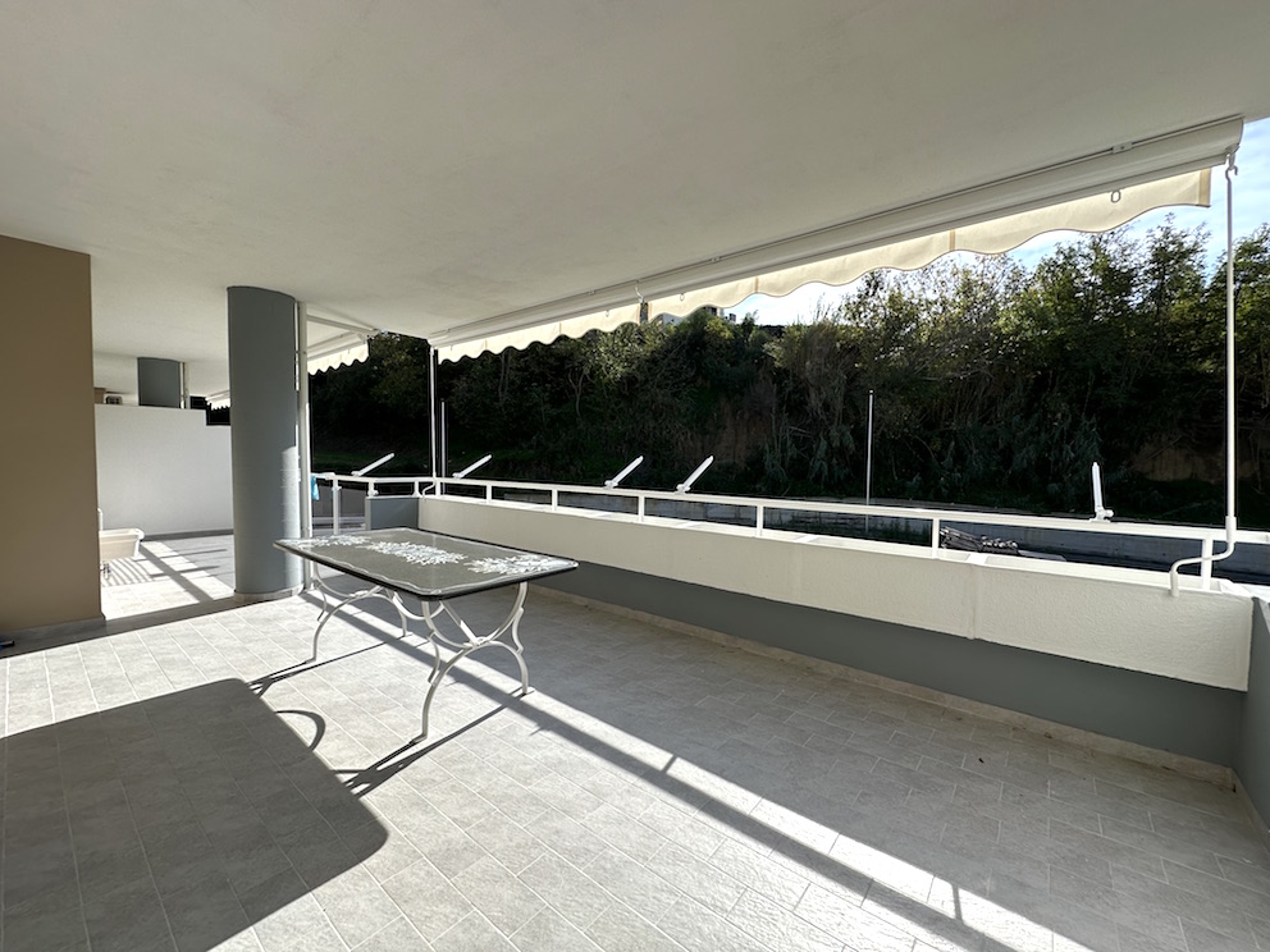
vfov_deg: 85.7
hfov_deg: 102.1
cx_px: 635
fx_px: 514
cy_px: 476
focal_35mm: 14
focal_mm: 2.22
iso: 40
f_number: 2.2
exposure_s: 1/997
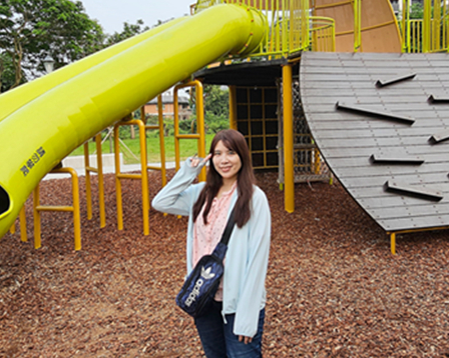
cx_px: 221
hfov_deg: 60.5
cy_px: 148
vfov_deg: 49.7
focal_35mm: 29
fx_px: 385
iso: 64
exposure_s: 1/742
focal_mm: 2.2
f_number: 2.2
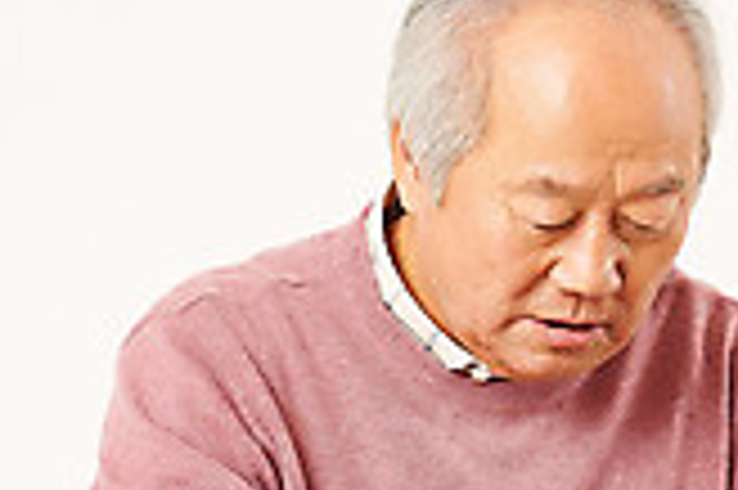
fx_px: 8990
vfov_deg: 3.1
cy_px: 530
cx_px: 1082
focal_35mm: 439
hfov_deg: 4.7
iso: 100
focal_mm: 120
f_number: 8
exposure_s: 1/125
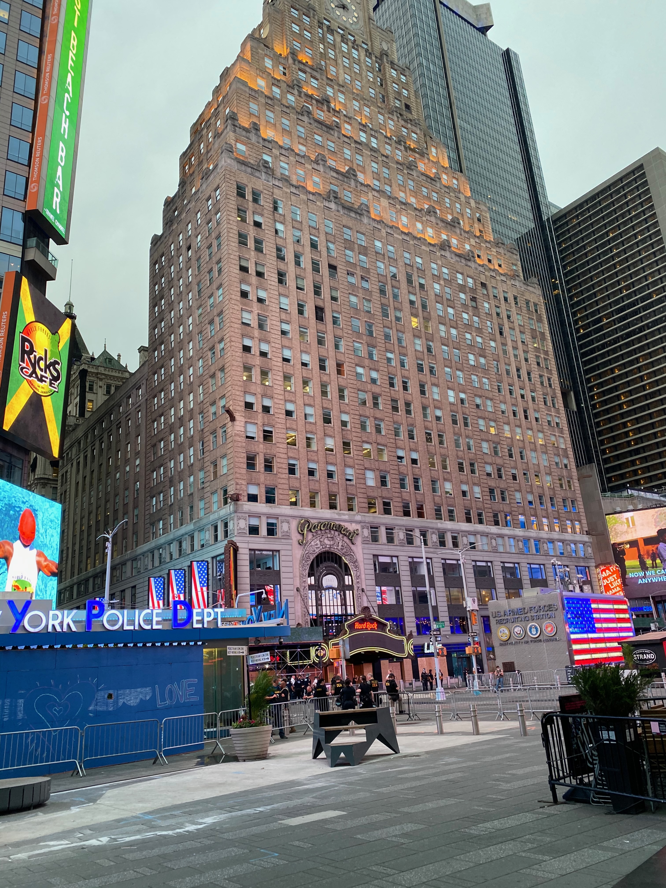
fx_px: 667
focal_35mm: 26
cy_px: 444
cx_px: 333
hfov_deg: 53.1
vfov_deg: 67.3
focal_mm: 4.25
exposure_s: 1/121
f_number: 1.8
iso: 125
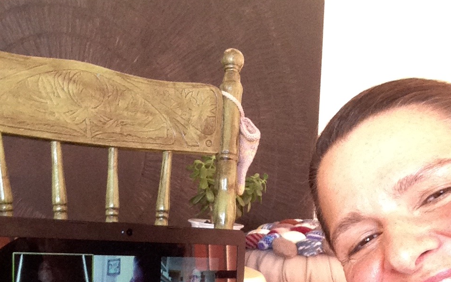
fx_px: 615
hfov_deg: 40.3
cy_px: 301
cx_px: 226
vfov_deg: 24.3
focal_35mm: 50
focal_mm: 2.18
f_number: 2.4
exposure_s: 1/30
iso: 160
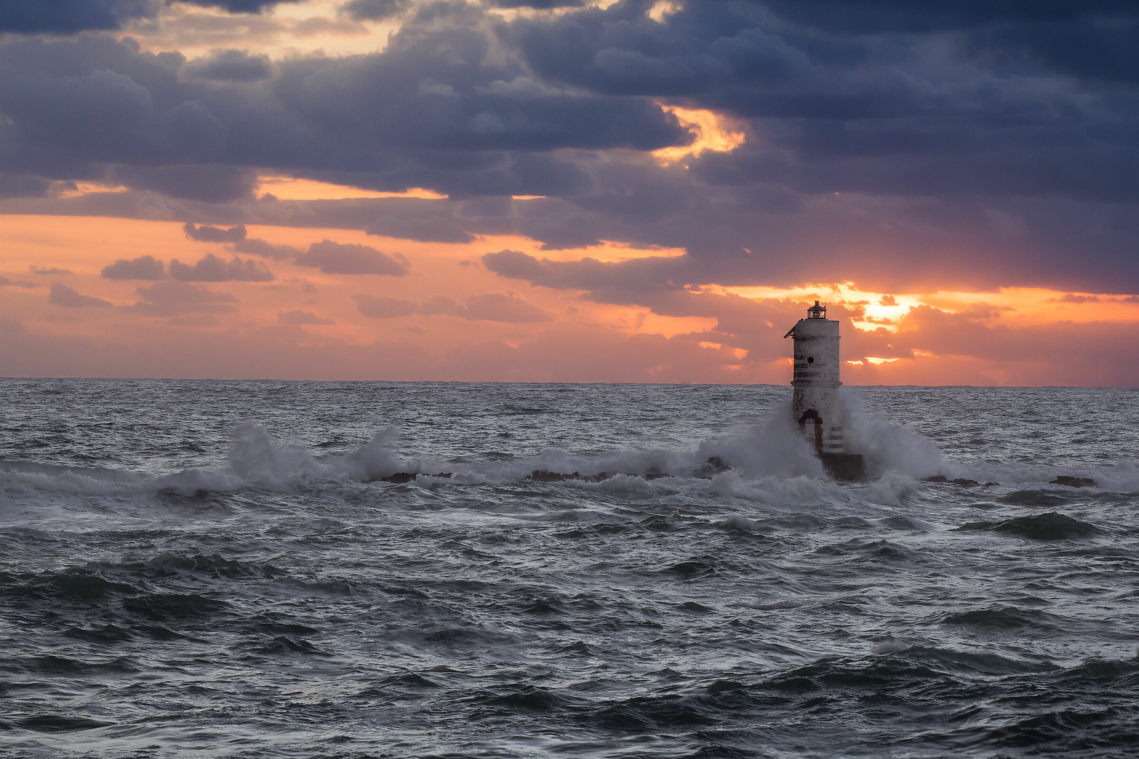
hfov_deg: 10.3
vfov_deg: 6.9
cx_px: 570
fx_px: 6327
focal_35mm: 200
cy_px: 380
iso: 800
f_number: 11
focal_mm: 200
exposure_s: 1/160
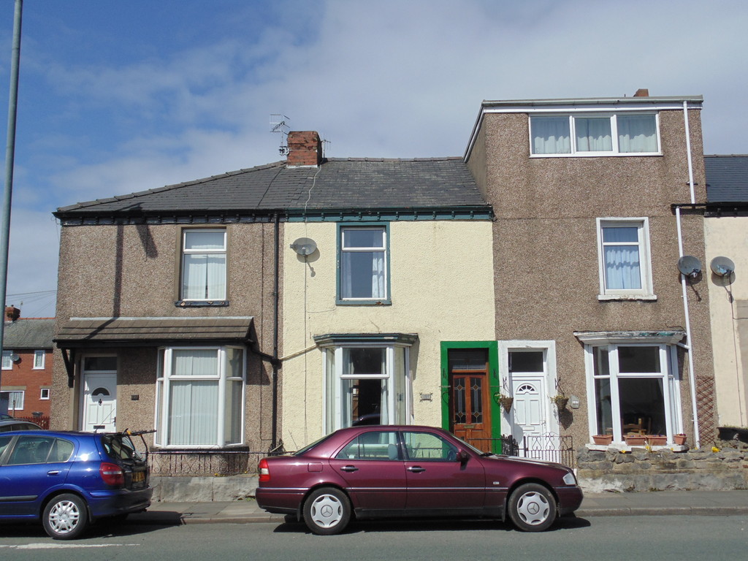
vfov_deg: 41.8
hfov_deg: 54.0
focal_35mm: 34
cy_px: 280
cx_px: 374
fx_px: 735
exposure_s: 1/200
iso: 80
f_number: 10.7
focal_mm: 6.2
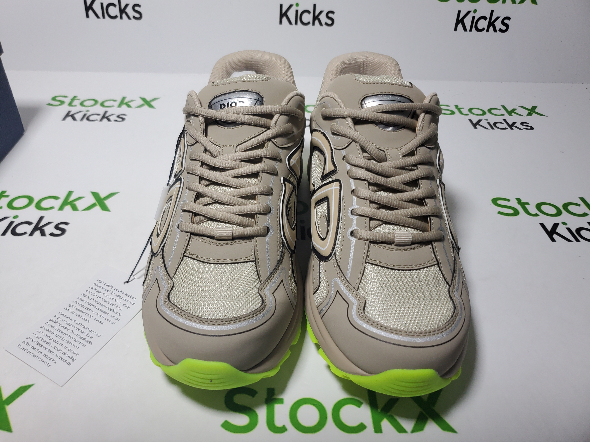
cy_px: 221
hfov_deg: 67.3
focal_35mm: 26
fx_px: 443
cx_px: 295
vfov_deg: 53.1
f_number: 2.4
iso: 50
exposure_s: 1/211
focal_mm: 4.3
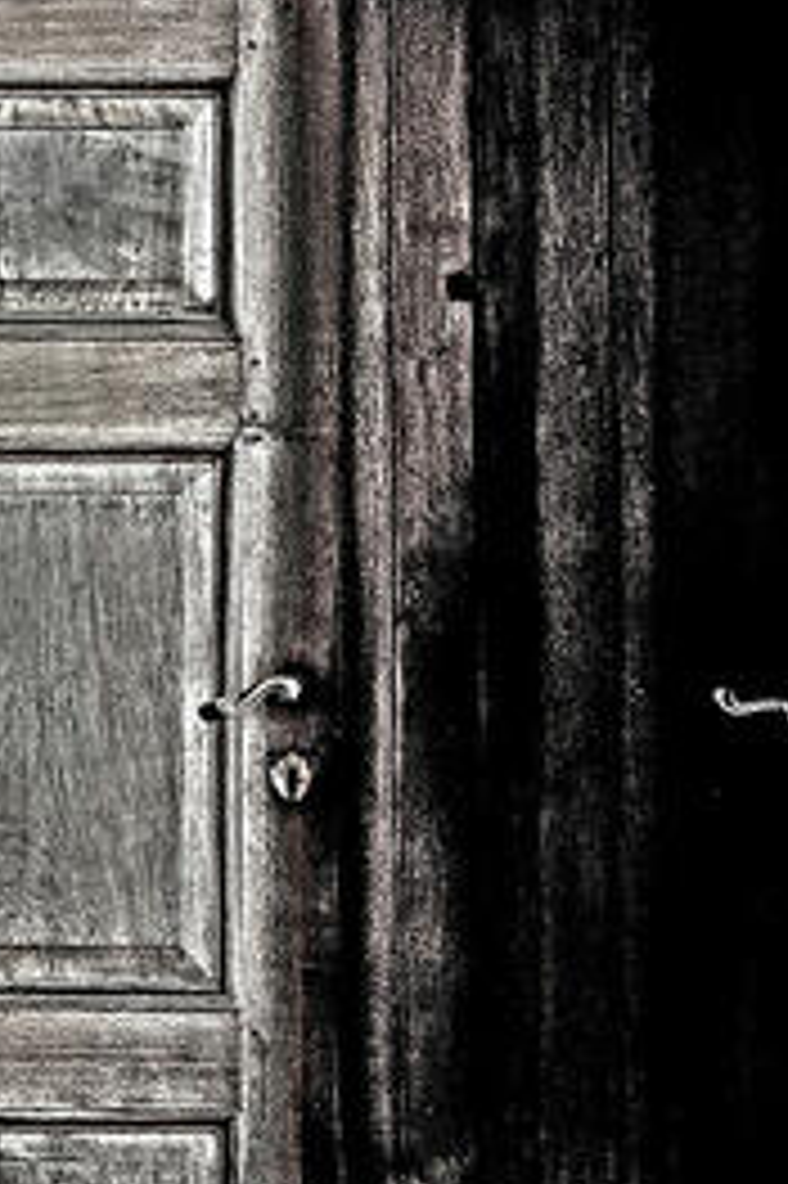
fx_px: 6645
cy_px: 581
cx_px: 396
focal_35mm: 202
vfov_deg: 10.2
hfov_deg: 6.8
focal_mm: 59
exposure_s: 1/2500
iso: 800
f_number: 4.8
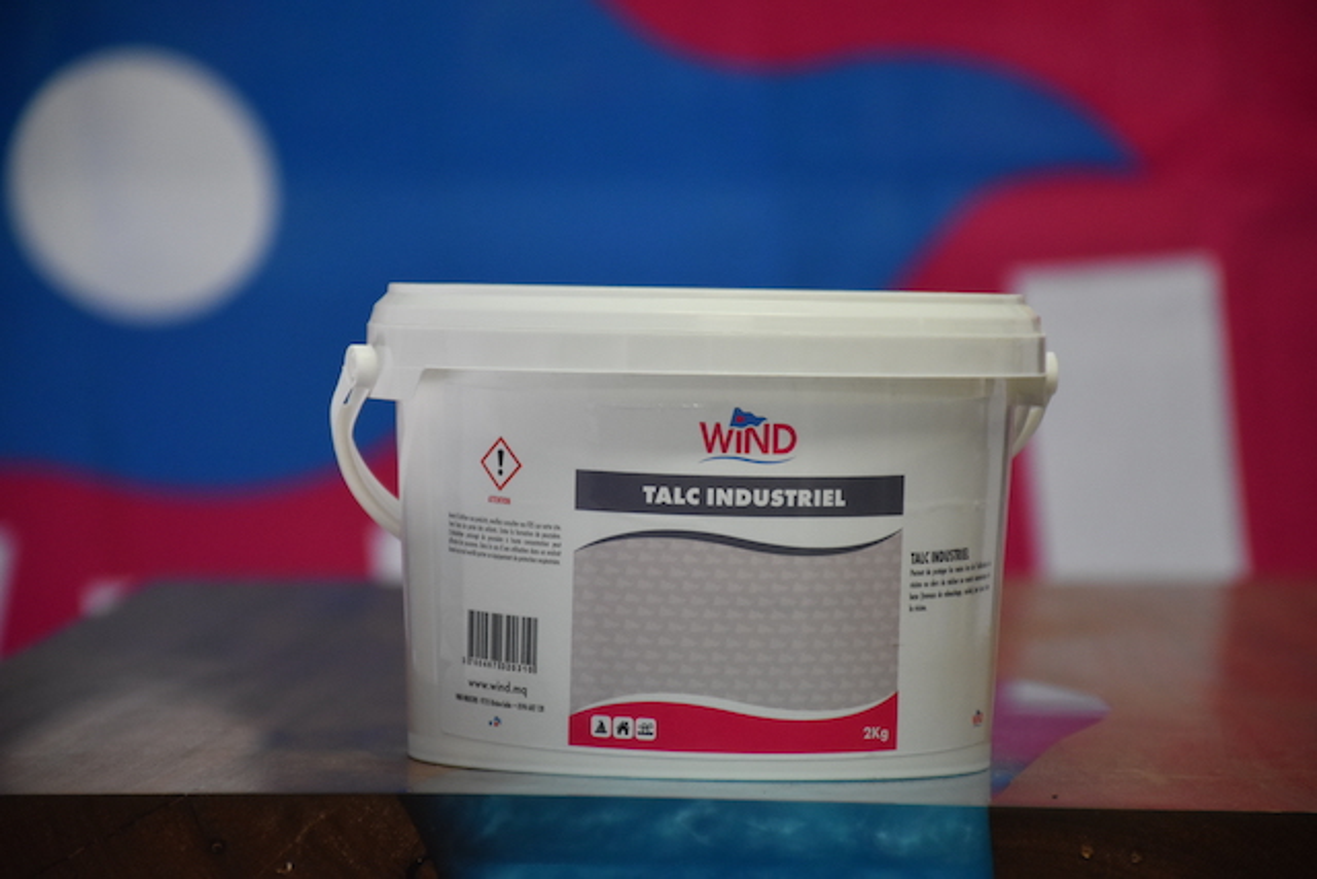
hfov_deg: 9.8
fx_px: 7684
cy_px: 440
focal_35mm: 210
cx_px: 658
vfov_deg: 6.5
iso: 1600
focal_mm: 140
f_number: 5.6
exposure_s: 1/125
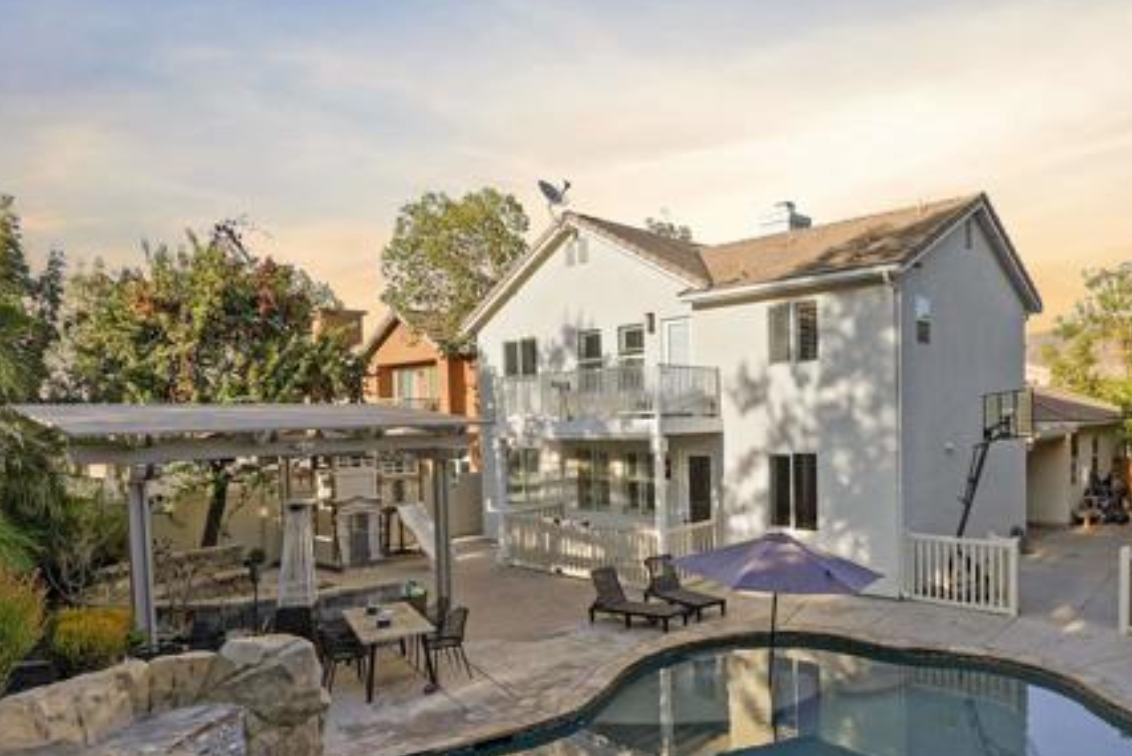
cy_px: 446
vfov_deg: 52.9
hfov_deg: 71.8
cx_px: 745
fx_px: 755
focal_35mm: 24
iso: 160
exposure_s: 1/125
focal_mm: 16
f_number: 10
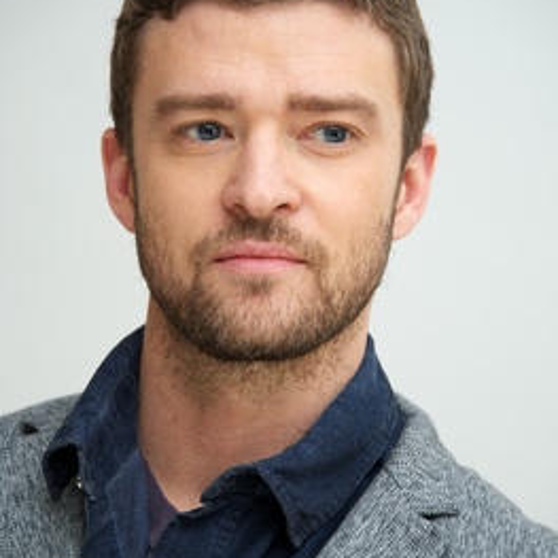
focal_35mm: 271
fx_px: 4942
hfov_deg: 6.5
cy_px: 274
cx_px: 280
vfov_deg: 6.5
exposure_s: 1/80
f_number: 6.3
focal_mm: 210
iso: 500
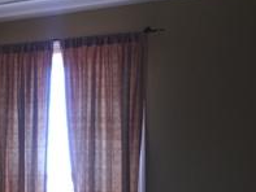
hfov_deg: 19.7
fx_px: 696
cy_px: 213
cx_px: -48
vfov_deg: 15.3
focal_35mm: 94
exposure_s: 1/40
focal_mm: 4.15
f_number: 2.2
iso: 32
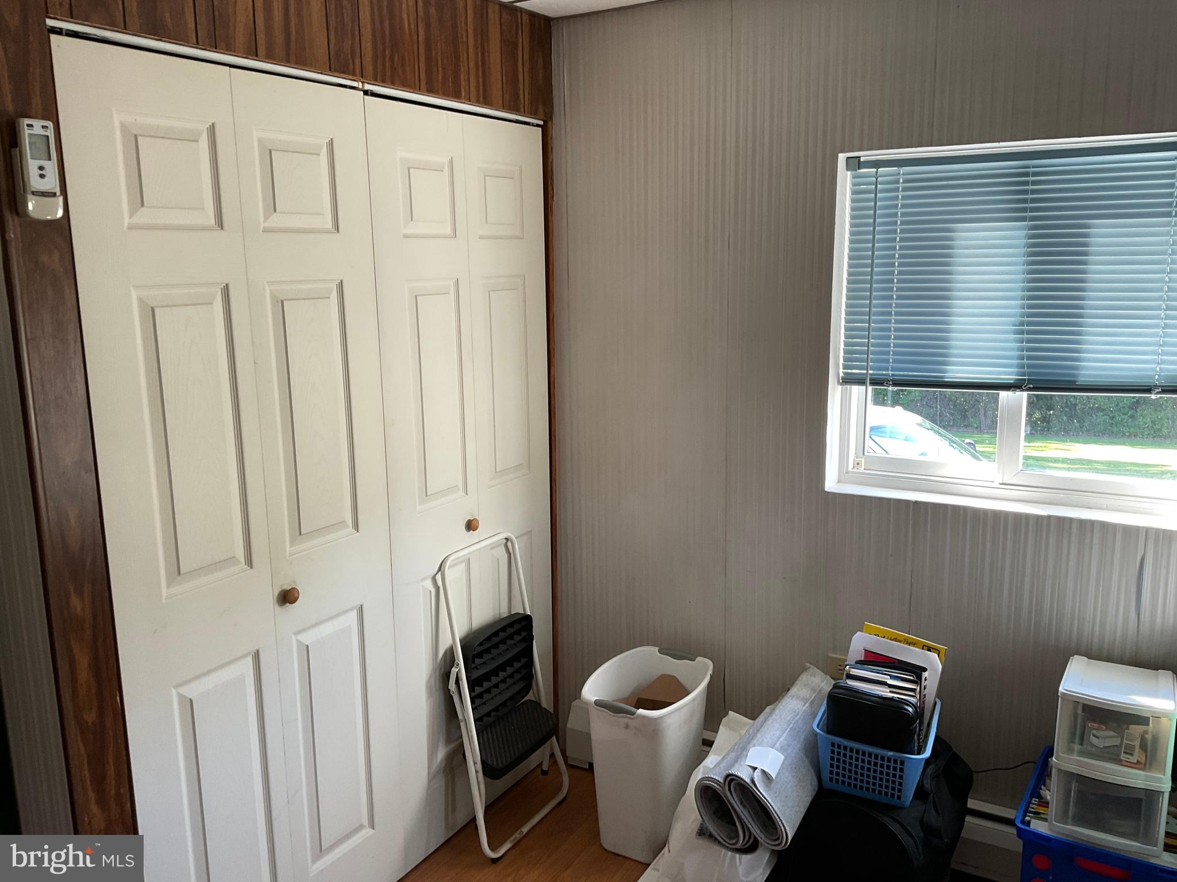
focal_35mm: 29
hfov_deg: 61.7
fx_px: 986
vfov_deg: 48.2
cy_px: 441
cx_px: 588
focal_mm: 3
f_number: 1.8
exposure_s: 1/60
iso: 50
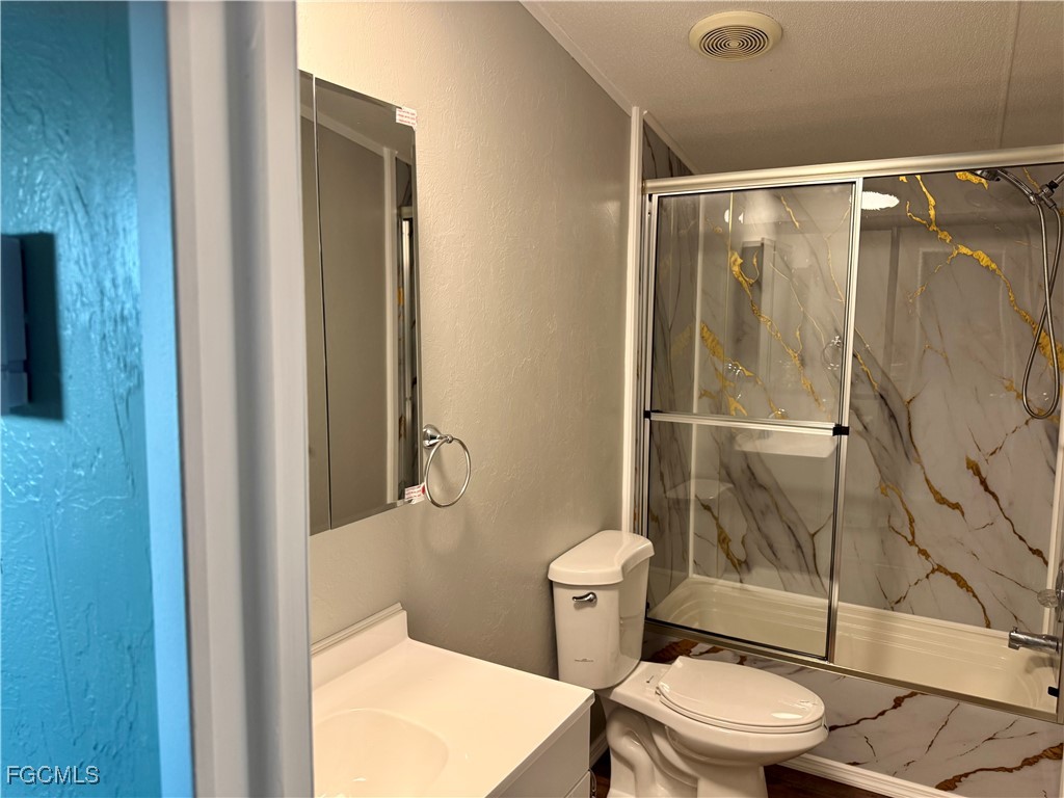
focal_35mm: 24
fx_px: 738
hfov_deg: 71.6
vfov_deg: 56.8
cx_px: 532
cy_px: 399
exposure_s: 1/120
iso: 160
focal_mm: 6.76
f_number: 1.78
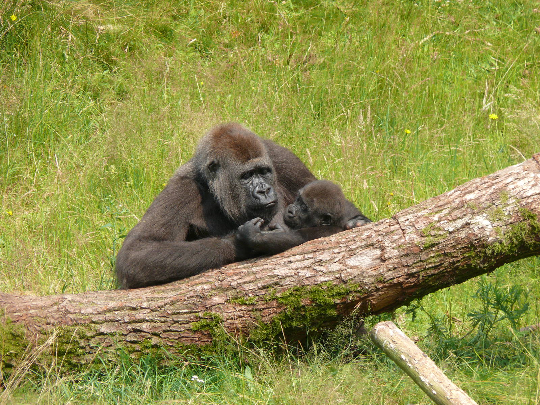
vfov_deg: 3.5
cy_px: 202
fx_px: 6552
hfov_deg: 4.7
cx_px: 270
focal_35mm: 420
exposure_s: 1/200
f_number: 5.6
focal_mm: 88.8
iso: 100
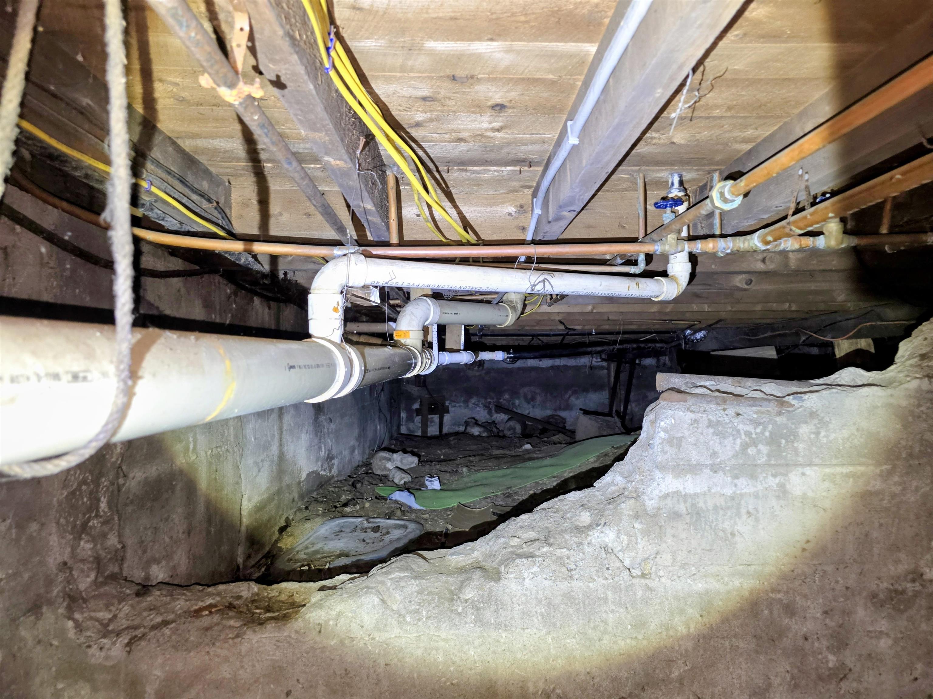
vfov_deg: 58.9
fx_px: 620
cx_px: 466
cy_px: 350
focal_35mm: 23
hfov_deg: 73.9
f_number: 1.7
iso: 320
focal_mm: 6.3
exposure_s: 1/12
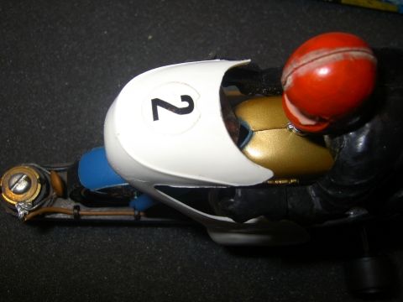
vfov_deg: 41.8
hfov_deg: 54.0
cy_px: 151
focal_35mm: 34
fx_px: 396
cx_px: 202
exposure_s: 1/60
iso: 50
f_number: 4.7
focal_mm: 5.6
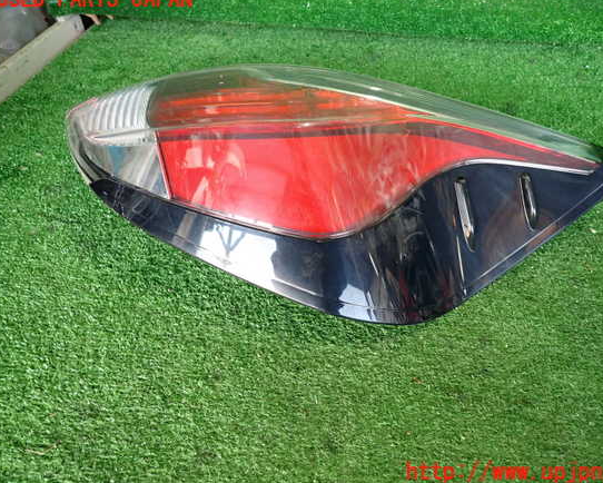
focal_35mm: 27
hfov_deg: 64.0
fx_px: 482
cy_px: 236
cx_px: 324
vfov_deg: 53.2
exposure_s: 1/30
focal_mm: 4.5
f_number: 2
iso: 320
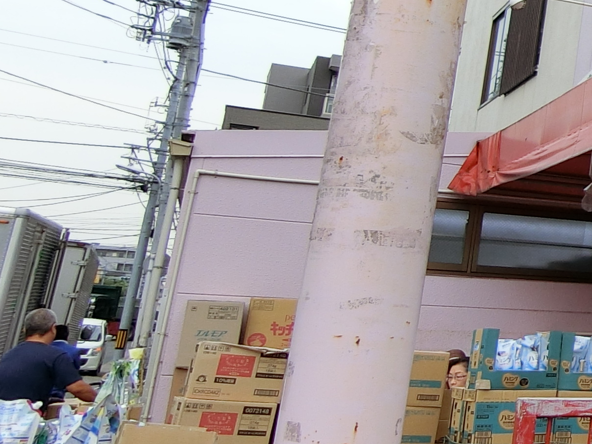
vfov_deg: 22.8
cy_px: 59
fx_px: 1078
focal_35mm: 63
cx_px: 958
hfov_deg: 22.9
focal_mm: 4.06
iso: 80
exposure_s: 1/500
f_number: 2.7
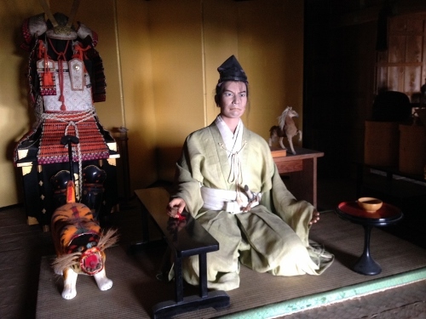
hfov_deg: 52.6
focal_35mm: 35
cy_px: 160
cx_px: 213
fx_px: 431
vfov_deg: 40.7
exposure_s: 1/20
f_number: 2.4
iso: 200
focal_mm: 4.28
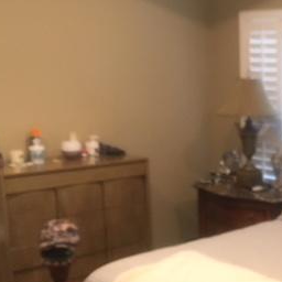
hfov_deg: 24.7
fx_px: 590
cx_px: 324
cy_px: 193
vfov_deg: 26.7
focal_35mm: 64
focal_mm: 4.15
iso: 200
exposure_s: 1/24
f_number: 2.2
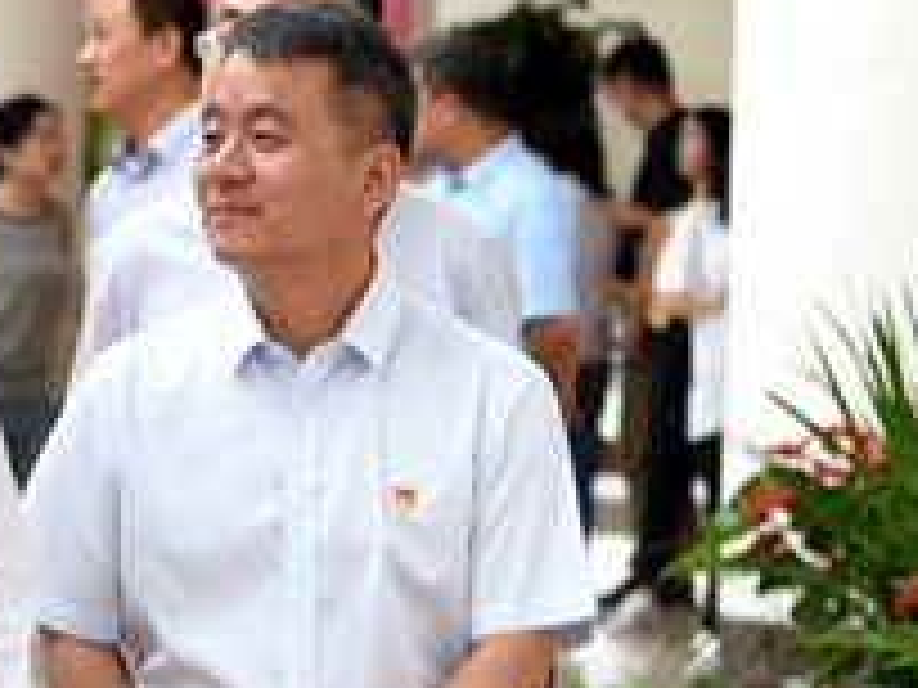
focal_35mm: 281
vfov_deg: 5.3
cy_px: 569
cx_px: 68
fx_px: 7452
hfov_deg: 7.0
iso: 220
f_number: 4
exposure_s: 1/60
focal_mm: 85
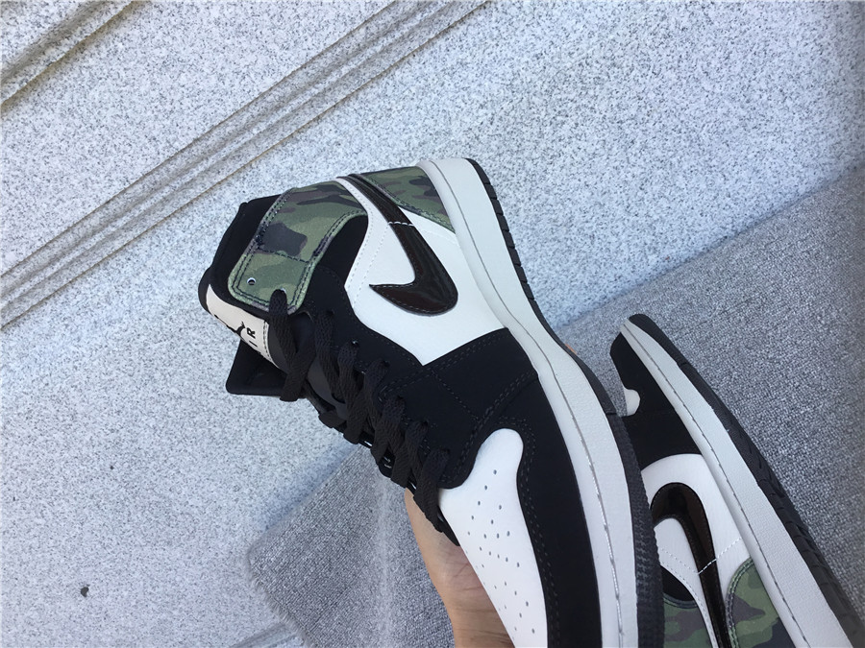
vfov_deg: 45.4
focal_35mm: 31
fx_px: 775
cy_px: 324
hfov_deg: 58.4
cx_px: 432
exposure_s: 1/257
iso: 25
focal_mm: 3.3
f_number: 2.4
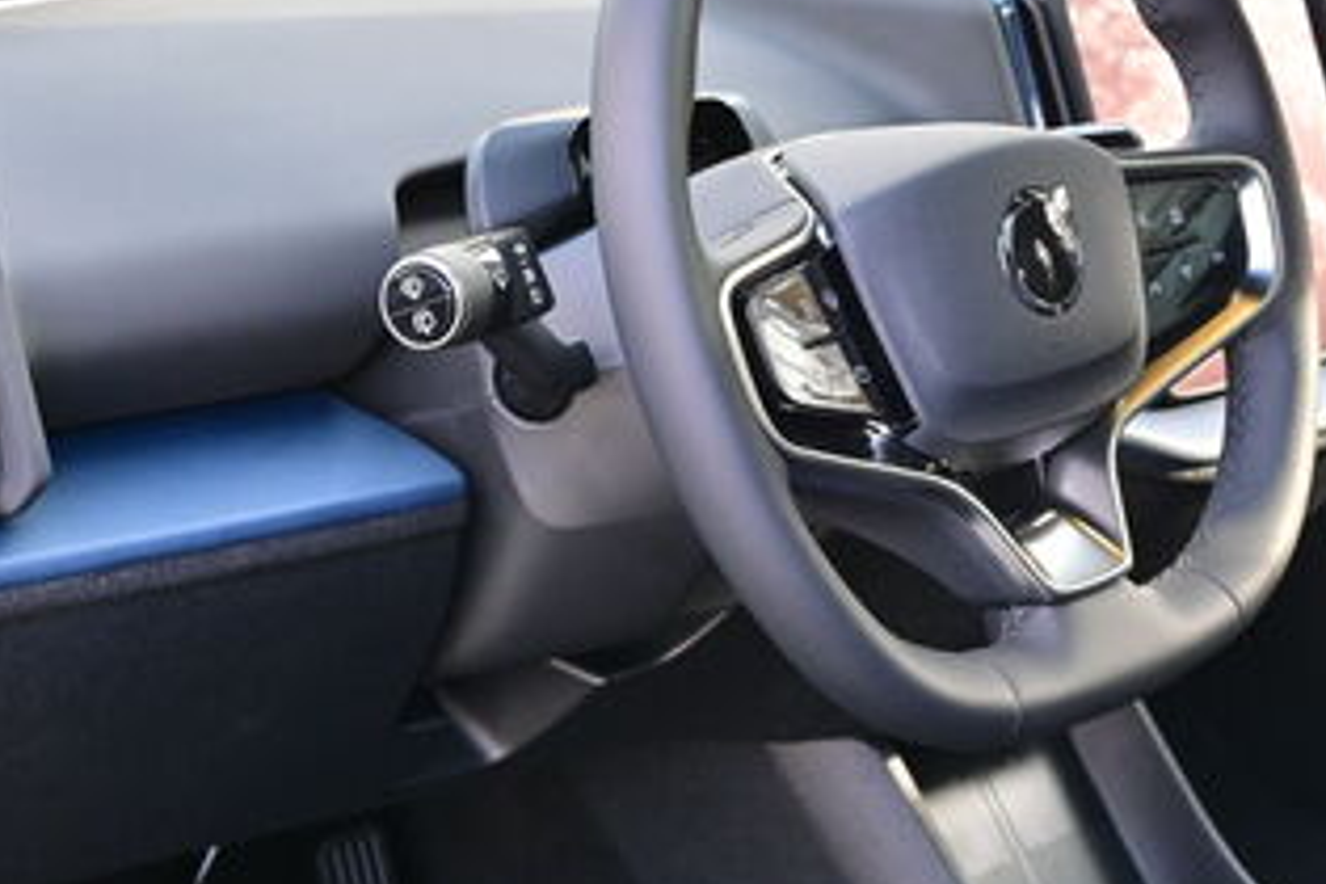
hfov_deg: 25.2
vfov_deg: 16.9
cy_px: 356
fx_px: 2964
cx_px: 800
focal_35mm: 80
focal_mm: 27.5
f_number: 6.3
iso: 250
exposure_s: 1/40
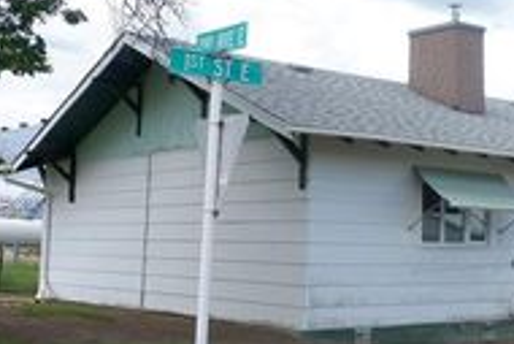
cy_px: 150
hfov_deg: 30.4
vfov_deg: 21.6
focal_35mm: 63
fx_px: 900
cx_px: 471
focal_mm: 16
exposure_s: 1/220
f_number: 8
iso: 200
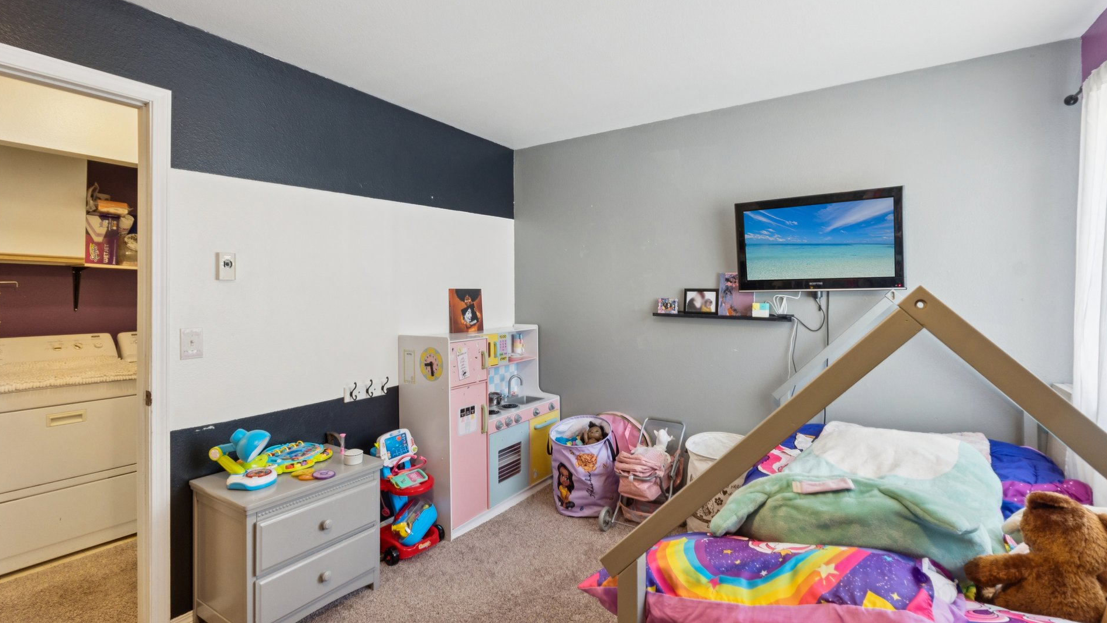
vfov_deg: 63.9
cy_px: 292
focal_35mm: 17
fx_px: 499
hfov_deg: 95.9
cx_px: 563
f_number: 9
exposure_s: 1/2.5
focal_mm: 10
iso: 250
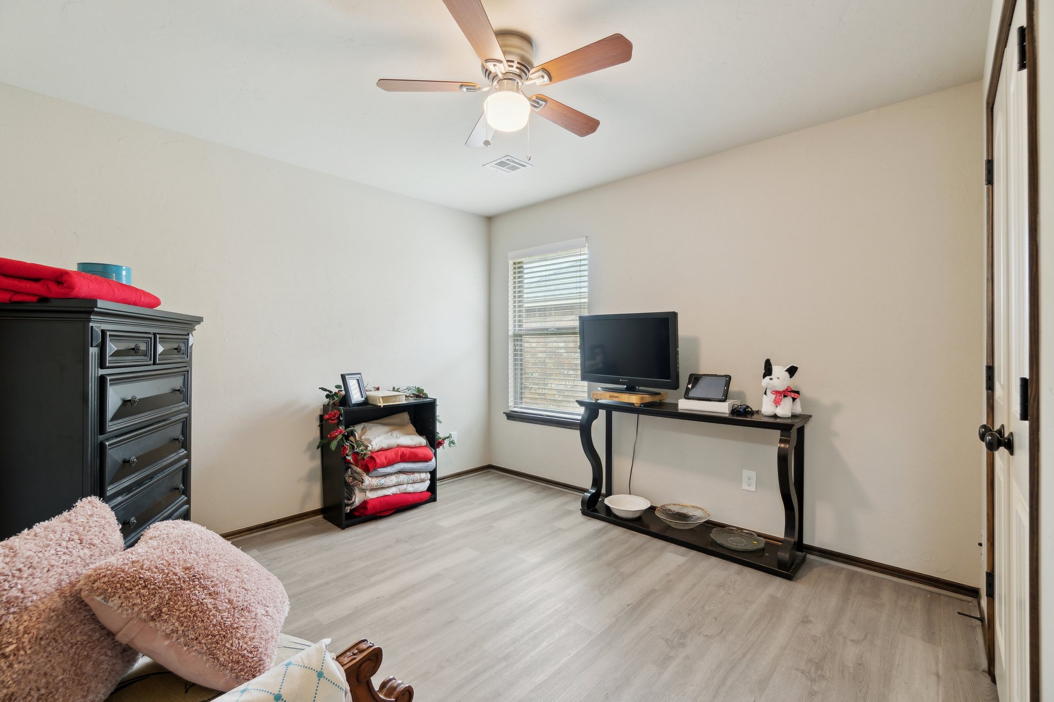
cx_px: 527
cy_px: 351
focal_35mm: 15
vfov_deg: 77.3
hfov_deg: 100.4
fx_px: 439
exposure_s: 1/13
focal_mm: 10
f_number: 6.3
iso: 200
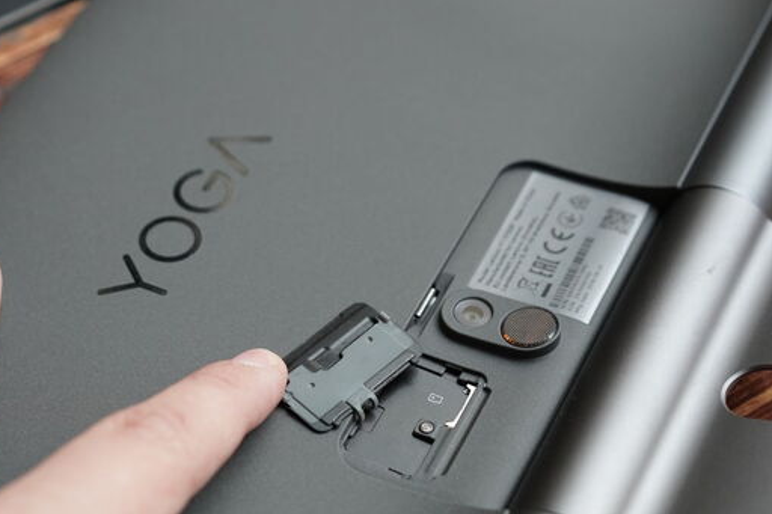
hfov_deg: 22.8
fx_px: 1908
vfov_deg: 15.3
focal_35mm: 89
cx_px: 312
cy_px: 365
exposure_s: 1/250
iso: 2000
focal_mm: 55
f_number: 4
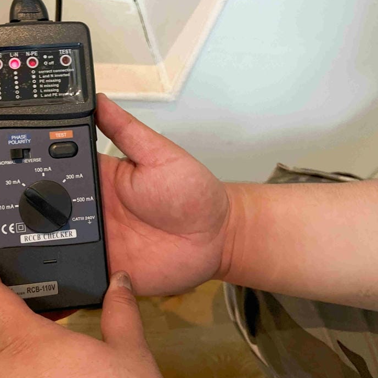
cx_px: 84
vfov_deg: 41.7
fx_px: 494
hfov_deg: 40.4
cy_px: 155
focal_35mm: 40
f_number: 1.5
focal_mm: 5.7
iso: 400
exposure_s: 1/40
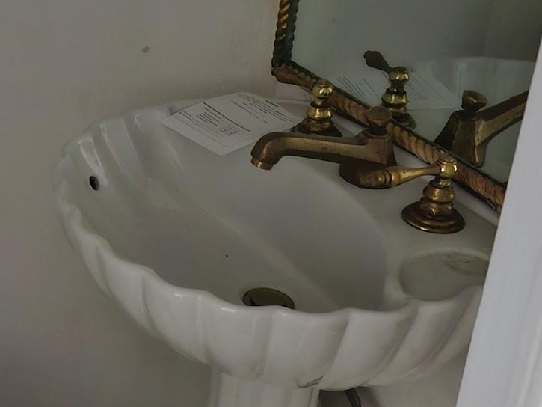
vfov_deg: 22.6
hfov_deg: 28.5
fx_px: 1018
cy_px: 215
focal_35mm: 65
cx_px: 37
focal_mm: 5.54
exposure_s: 1/15
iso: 1250
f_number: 1.8
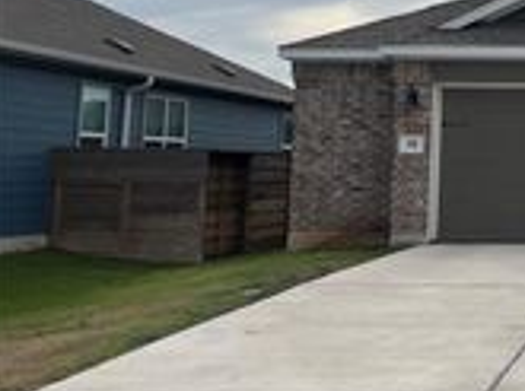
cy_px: 37
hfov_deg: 21.0
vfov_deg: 18.3
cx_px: 786
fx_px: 1196
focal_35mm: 79
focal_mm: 5.1
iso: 50
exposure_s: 1/6494
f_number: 1.6
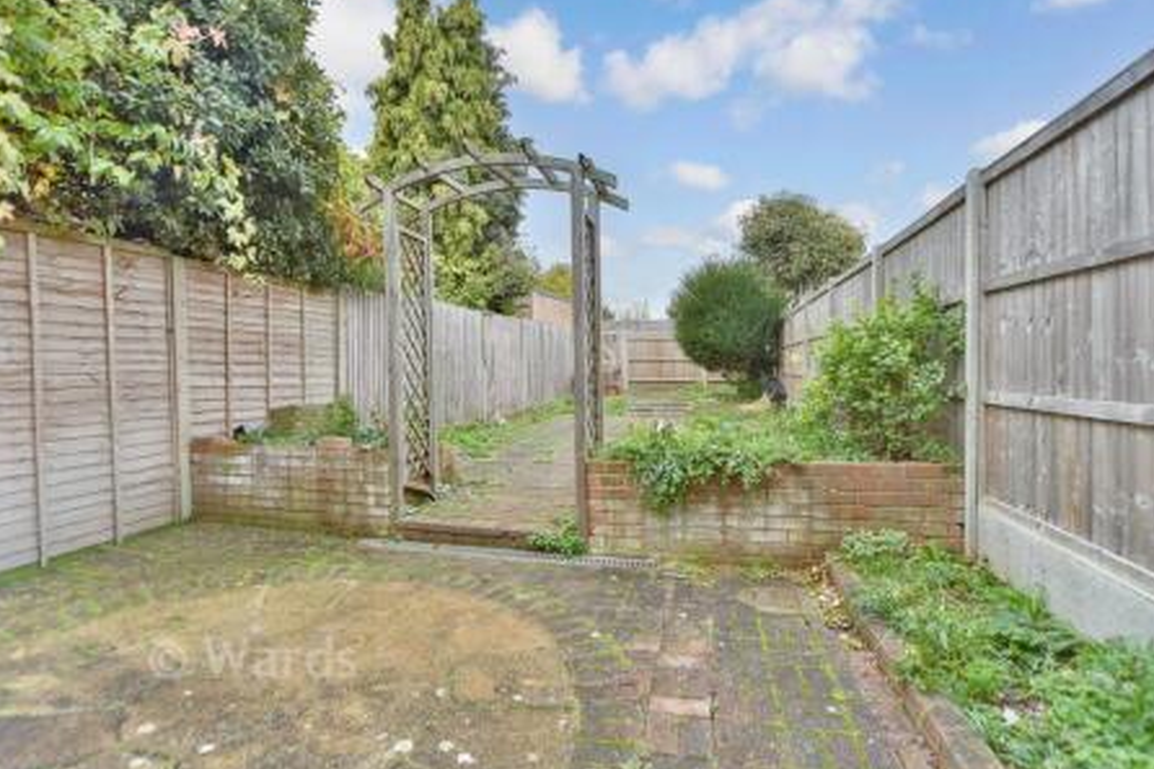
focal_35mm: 16
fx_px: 513
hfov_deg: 96.7
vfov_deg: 73.7
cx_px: 549
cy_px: 377
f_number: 5
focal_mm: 10
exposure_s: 1/100
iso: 500
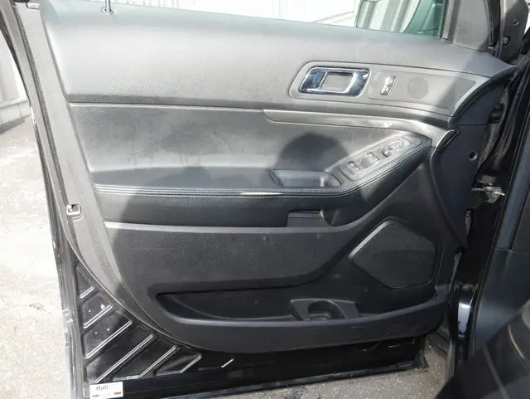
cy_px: 200
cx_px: 265
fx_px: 460
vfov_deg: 46.9
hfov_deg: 59.9
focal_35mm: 30
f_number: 5
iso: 200
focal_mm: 15
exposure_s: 1/100
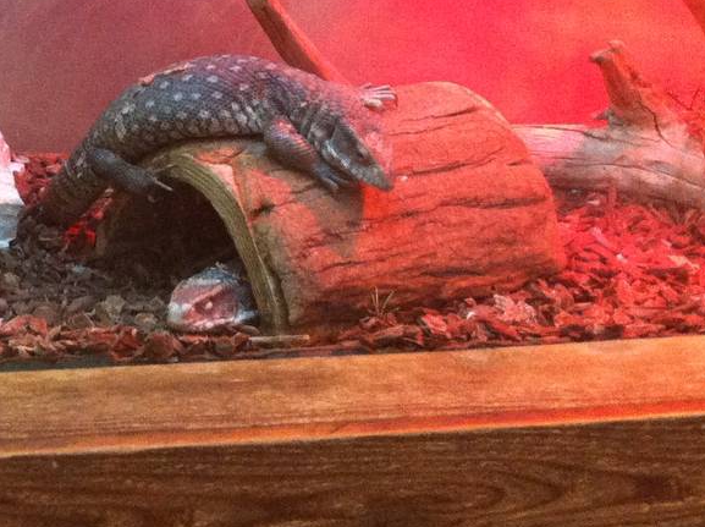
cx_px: -61
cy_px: -128
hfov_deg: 19.5
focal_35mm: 97
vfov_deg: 14.6
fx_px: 1973
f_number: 2.8
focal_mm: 3.85
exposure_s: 1/15
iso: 320
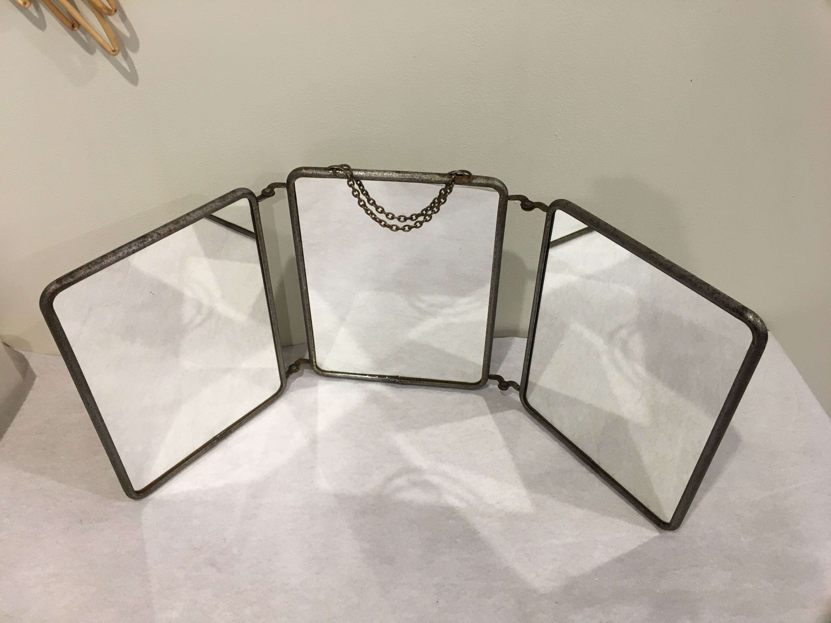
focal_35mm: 29
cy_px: 312
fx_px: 696
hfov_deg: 61.7
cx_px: 416
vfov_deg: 48.2
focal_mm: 4.15
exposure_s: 1/33
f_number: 2.2
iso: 80
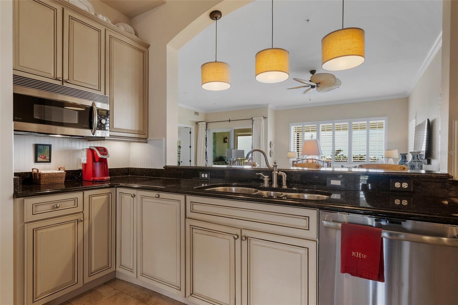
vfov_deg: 67.4
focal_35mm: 18
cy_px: 152
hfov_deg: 90.0
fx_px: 229
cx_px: 229
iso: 250
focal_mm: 18
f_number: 9
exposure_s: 1/2.5
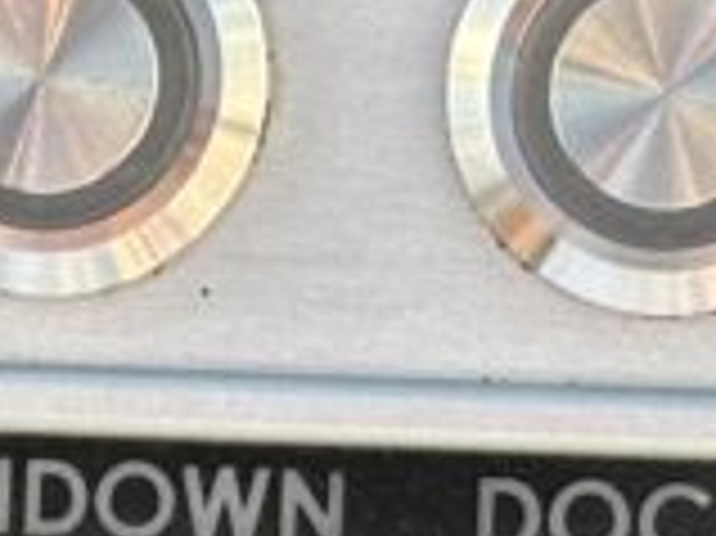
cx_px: 70
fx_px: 7213
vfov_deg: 4.2
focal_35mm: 349
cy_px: 568
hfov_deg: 5.7
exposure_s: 1/286
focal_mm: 5.96
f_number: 1.6
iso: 32
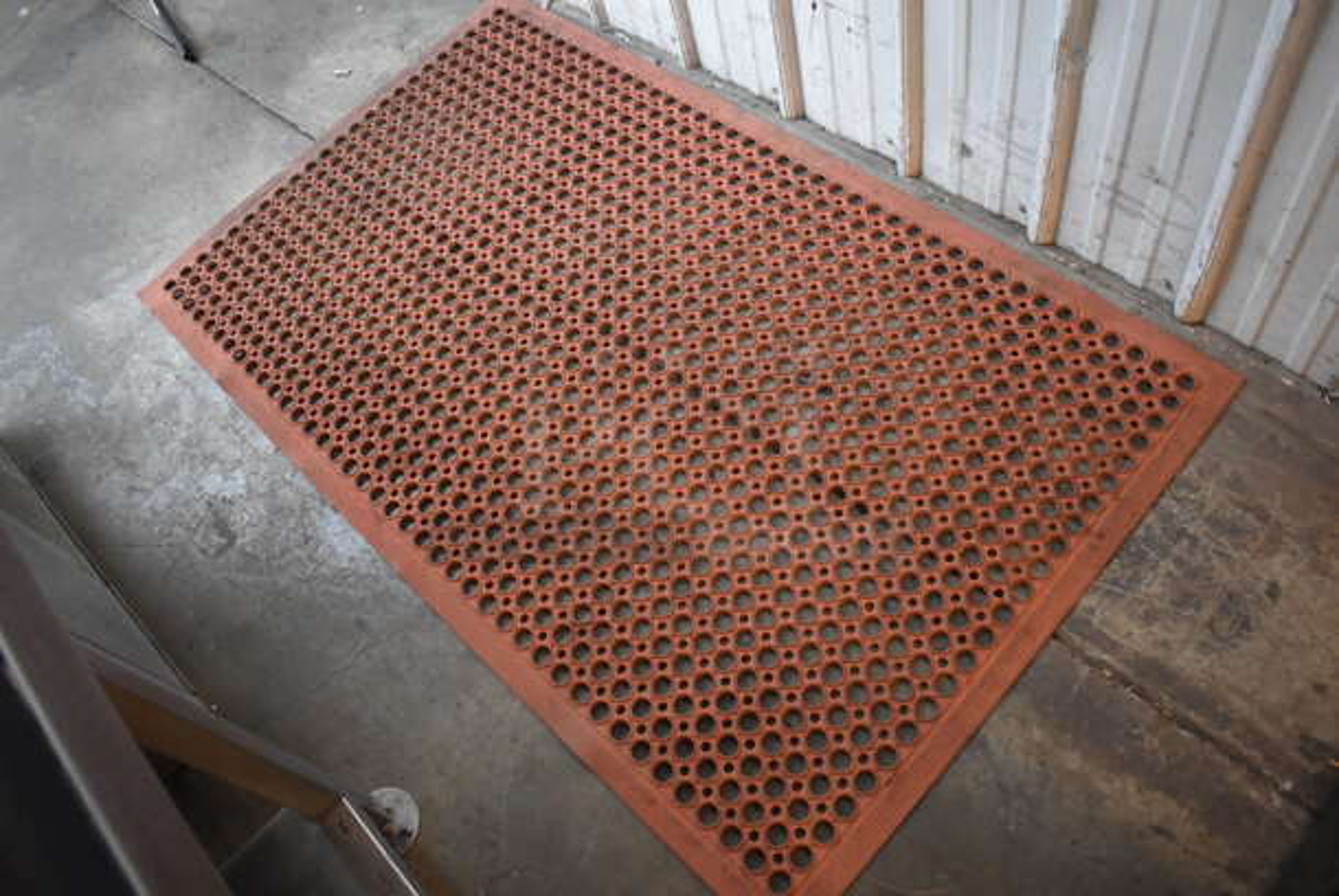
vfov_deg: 48.0
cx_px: 670
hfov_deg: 67.3
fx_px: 1005
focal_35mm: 27
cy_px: 448
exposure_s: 1/125
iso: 2200
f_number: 3.5
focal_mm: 18
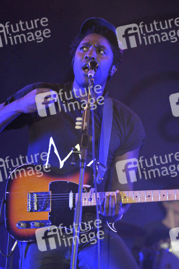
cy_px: 134
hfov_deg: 7.9
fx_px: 1297
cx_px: 90
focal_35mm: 174
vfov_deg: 11.8
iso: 1000
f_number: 2.8
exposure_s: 1/400
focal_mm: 116
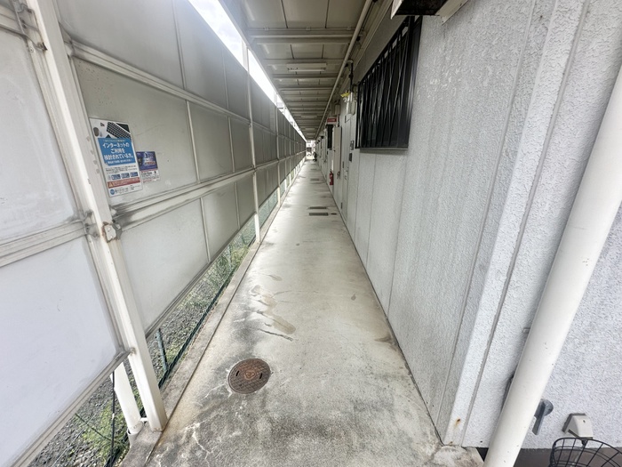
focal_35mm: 14
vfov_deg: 85.7
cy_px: 234
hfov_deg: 102.1
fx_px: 252
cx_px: 311
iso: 40
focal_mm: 2.22
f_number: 2.2
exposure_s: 1/230
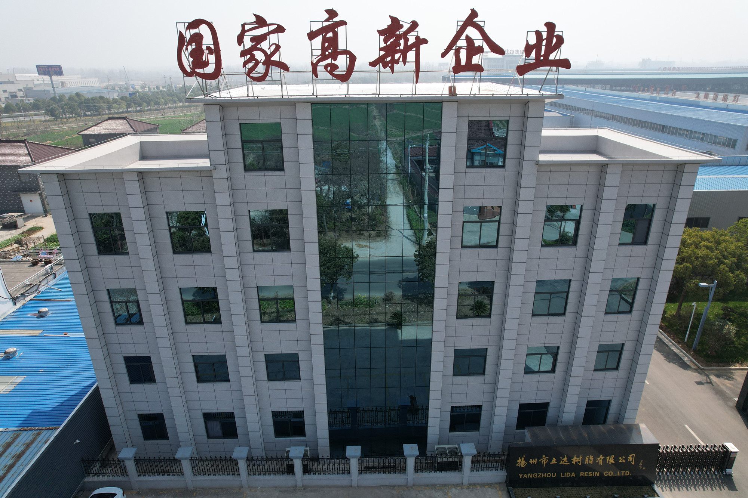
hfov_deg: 78.6
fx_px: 457
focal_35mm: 22
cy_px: 249
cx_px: 374
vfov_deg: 57.2
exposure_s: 1/2000
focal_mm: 8.38
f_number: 2.8
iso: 130
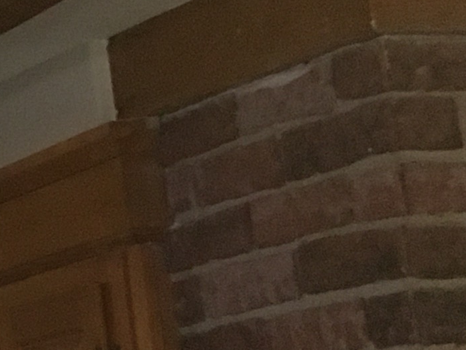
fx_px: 2248
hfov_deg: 9.7
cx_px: -838
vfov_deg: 8.9
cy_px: 76
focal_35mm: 167
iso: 200
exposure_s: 1/30
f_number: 2.2
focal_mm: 4.15
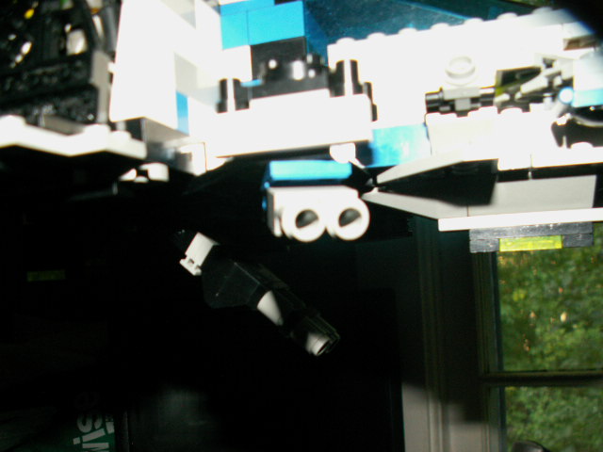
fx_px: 610
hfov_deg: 52.6
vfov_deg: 40.7
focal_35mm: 35
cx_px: 302
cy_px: 226
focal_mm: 5.86
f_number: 3.2
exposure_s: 1/40
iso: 160
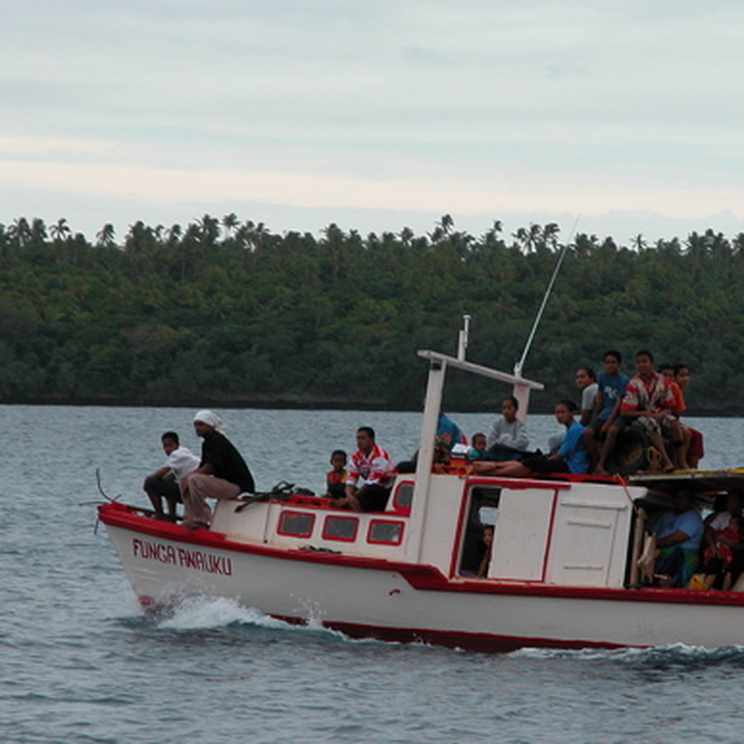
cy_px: 388
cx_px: 484
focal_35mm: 326
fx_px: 7927
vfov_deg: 5.4
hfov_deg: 5.4
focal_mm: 56.7
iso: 100
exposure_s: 1/243
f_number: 5.2
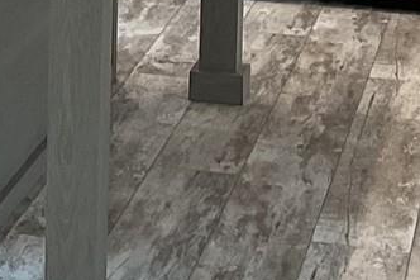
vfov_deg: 7.2
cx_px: -175
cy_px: -220
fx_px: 2169
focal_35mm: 186
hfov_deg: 10.7
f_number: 1.8
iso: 40
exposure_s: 1/60
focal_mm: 3
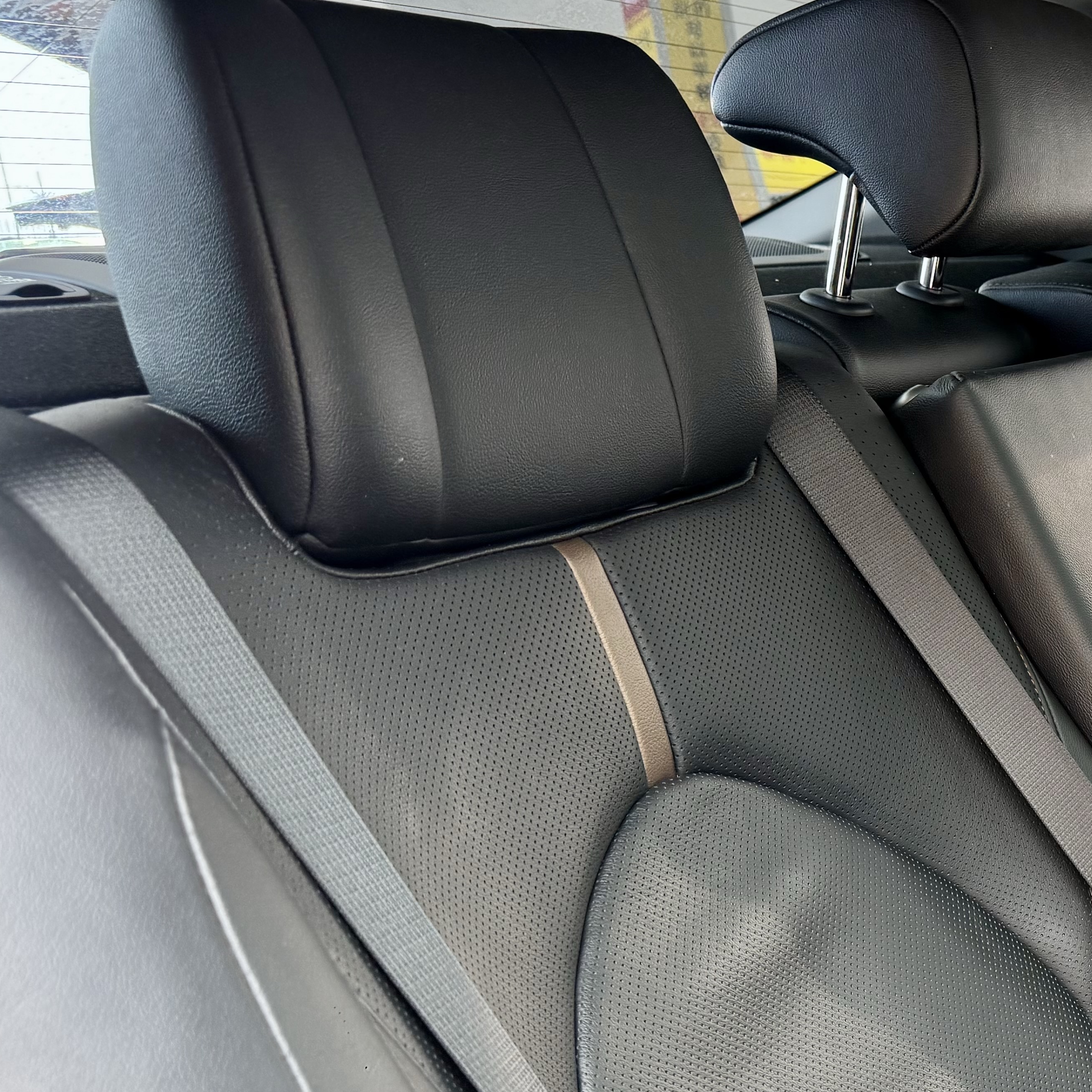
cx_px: 1146
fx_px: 1642
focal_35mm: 46
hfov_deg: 33.0
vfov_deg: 36.5
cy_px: 702
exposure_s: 1/121
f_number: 1.78
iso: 125
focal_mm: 6.76
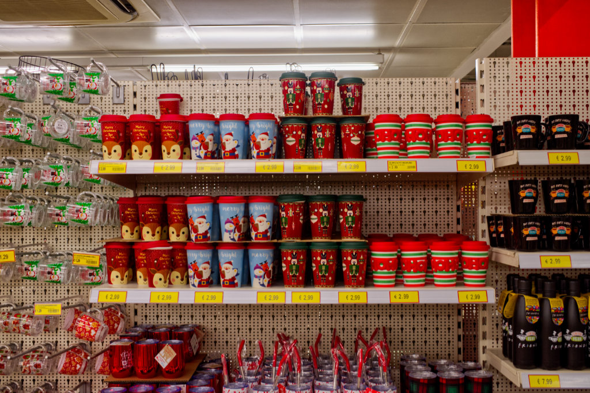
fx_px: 713
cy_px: 196
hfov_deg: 45.0
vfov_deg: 30.9
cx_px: 295
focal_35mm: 44
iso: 400
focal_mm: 29
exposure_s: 1/125
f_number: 5.6
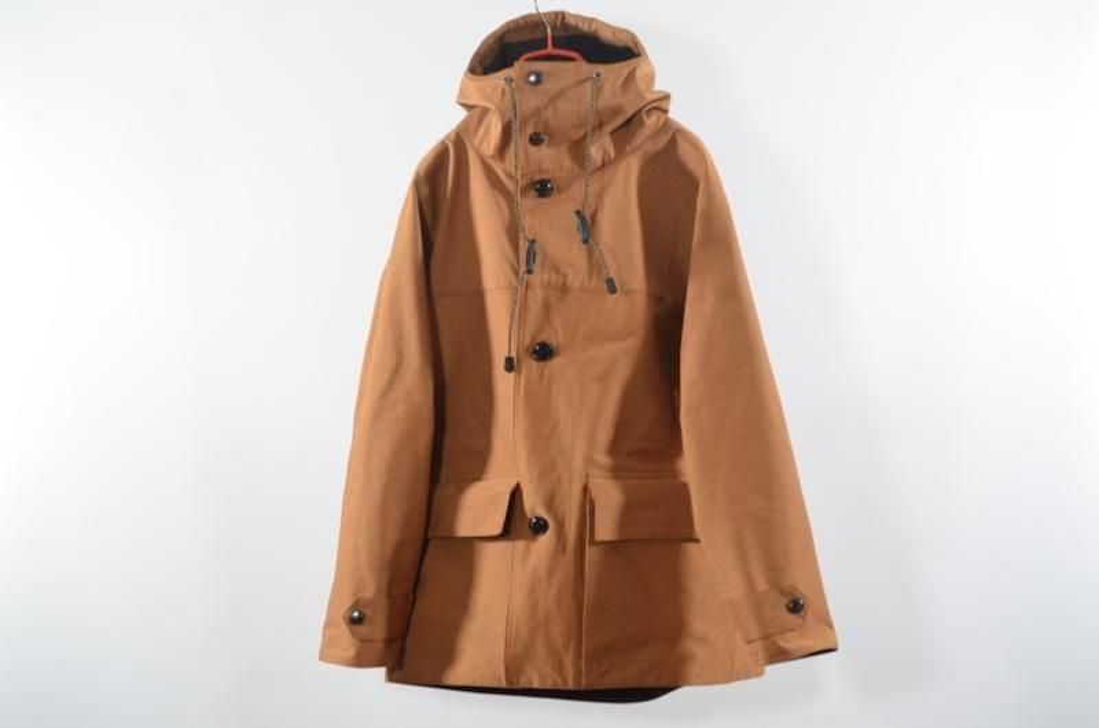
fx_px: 1828
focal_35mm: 60
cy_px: 364
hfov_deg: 33.5
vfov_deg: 22.5
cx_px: 550
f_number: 4
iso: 800
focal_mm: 40
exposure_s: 1/60
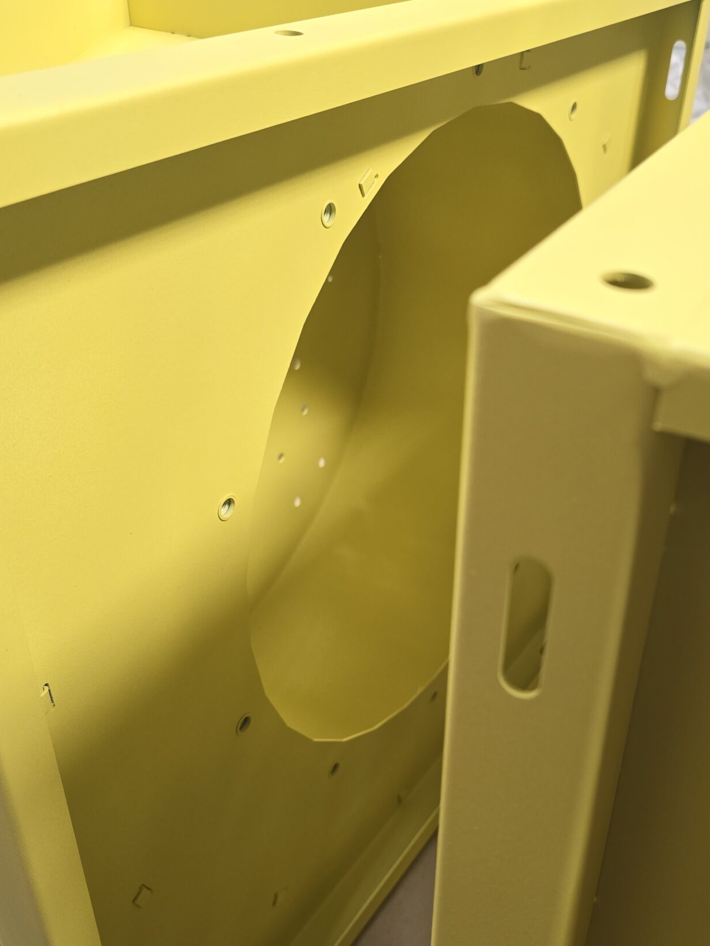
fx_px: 985
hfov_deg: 39.4
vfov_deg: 51.2
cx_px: 434
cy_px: 530
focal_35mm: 36
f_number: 1.7
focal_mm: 6.3
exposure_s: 1/100
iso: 100
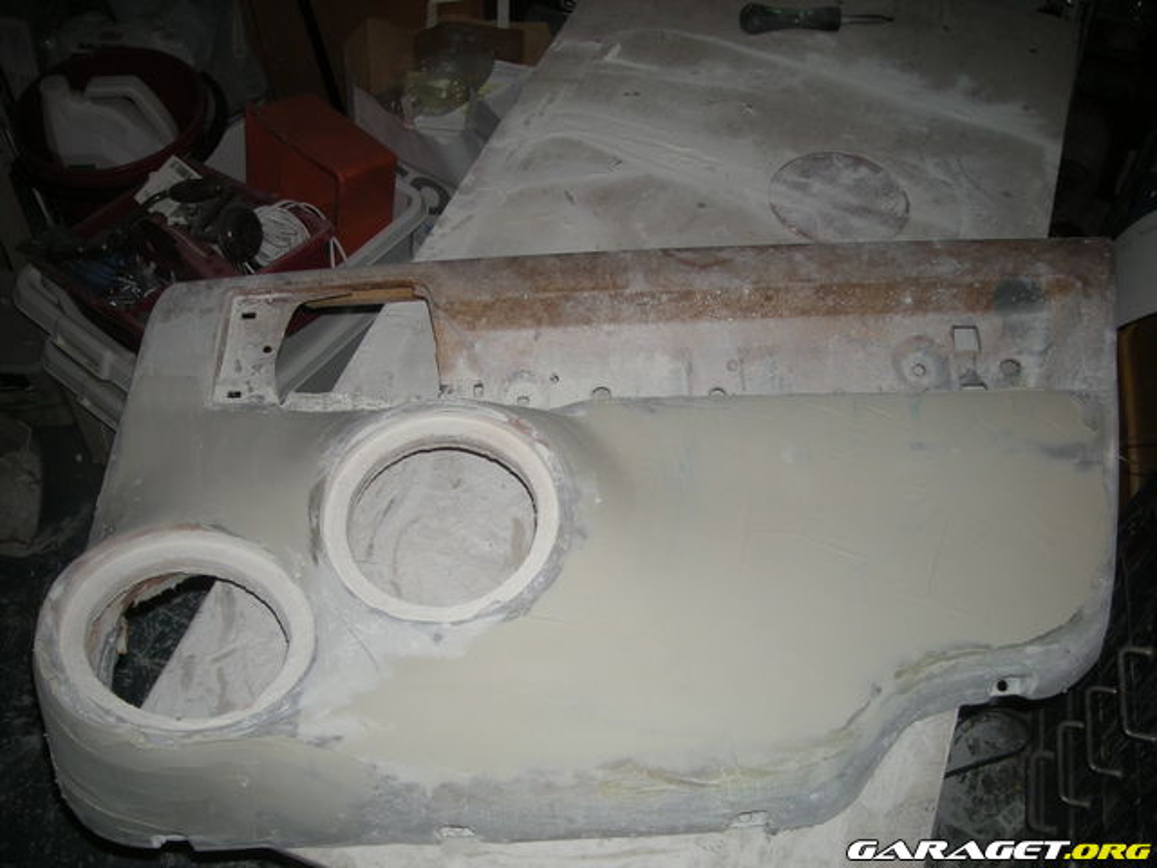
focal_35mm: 35
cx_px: 578
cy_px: 434
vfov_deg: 40.7
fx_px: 1170
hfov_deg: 52.6
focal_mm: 5.7
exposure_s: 1/60
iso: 50
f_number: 2.8
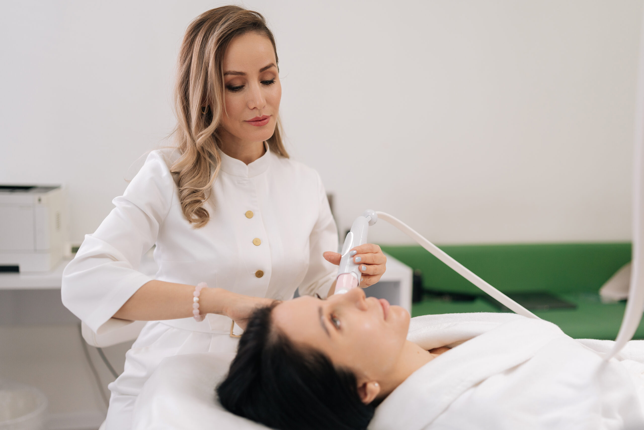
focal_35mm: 35
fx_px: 626
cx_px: 322
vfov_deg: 37.9
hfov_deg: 54.4
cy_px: 215
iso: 250
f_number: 1.4
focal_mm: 35
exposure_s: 1/640
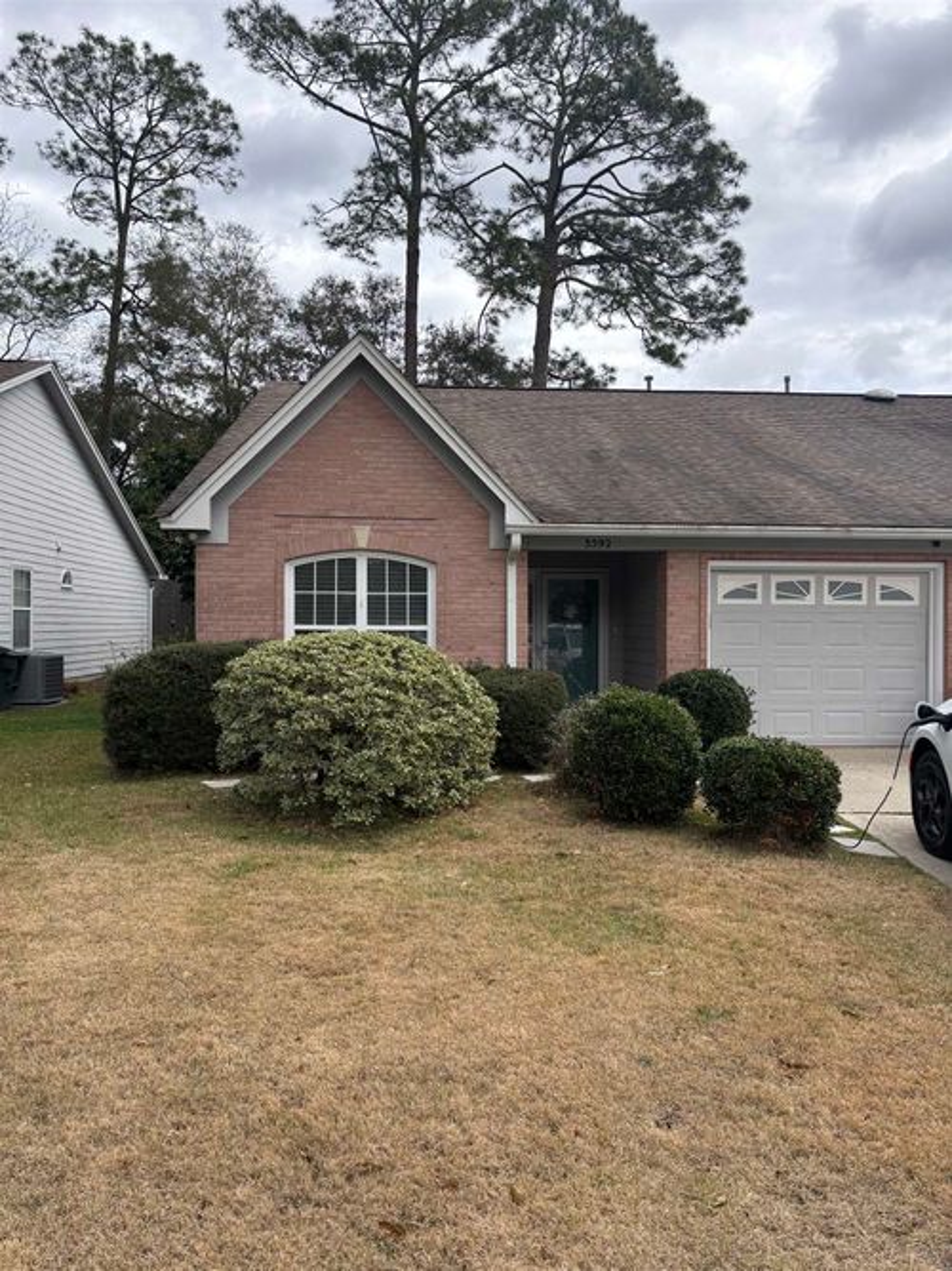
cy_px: 636
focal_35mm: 26
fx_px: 954
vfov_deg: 67.3
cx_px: 476
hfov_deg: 53.0
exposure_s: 1/831
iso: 50
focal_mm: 5.96
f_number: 1.6
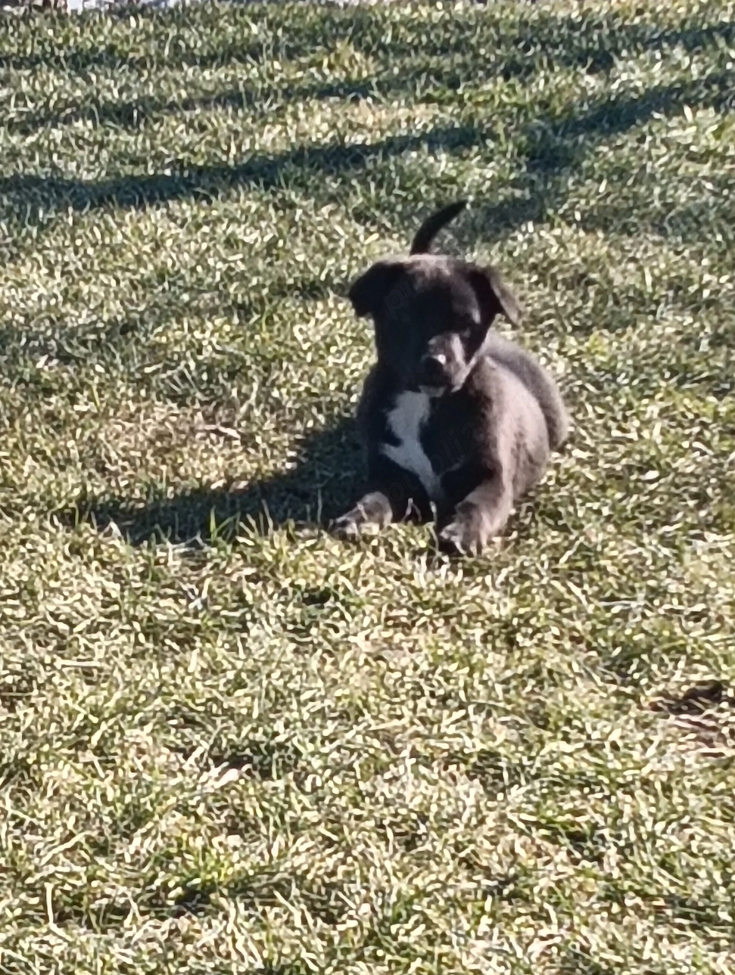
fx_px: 4799
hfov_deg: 8.8
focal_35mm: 170
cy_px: 484
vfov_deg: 11.6
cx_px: 373
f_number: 1.8
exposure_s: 1/261
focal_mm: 3.98
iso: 50
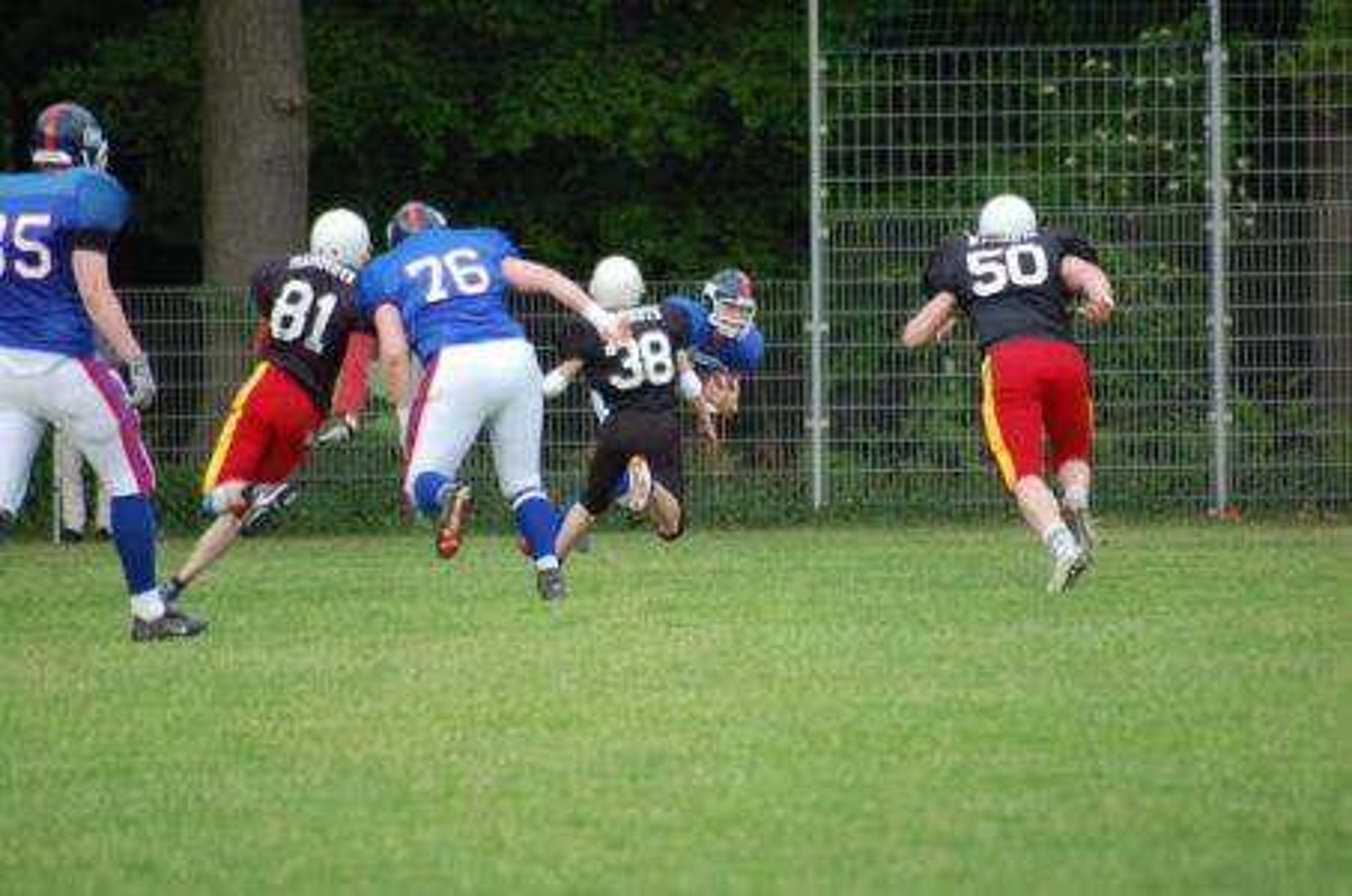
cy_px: 448
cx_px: 676
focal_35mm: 450
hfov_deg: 4.6
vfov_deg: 3.0
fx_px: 16864
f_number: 5.6
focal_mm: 300
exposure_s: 1/500
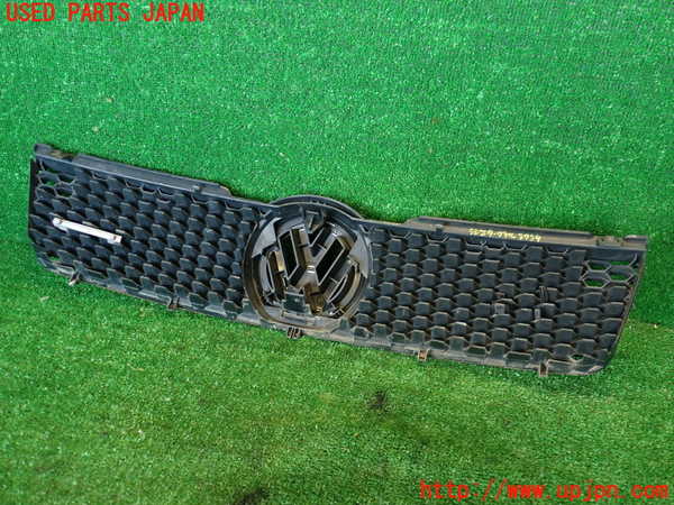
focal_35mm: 32
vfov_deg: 44.2
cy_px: 252
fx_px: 623
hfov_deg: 56.8
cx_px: 337
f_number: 2.4
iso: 250
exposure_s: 1/30
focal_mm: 5.79
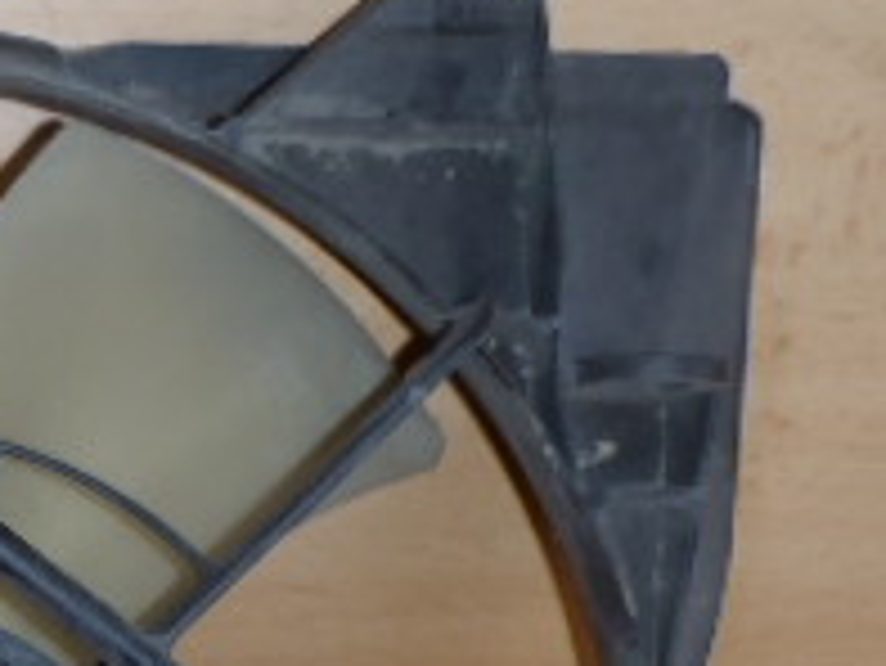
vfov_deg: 15.6
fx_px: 2331
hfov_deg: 20.4
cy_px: 832
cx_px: -117
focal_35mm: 91
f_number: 3.9
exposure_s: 1/30
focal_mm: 5
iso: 100
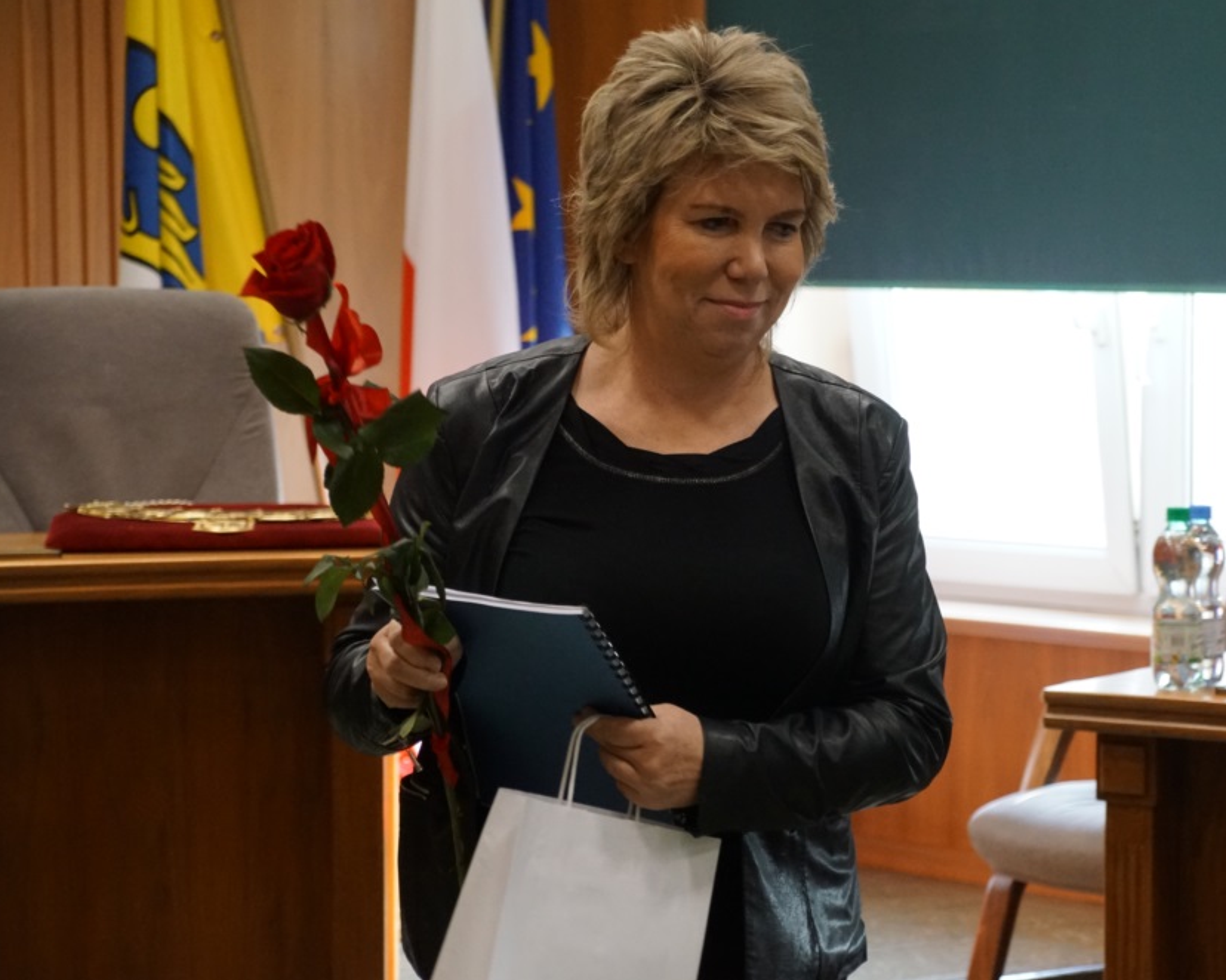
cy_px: 489
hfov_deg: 13.3
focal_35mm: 145
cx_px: 724
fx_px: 5244
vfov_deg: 10.7
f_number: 5.6
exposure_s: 1/160
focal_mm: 85
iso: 2500
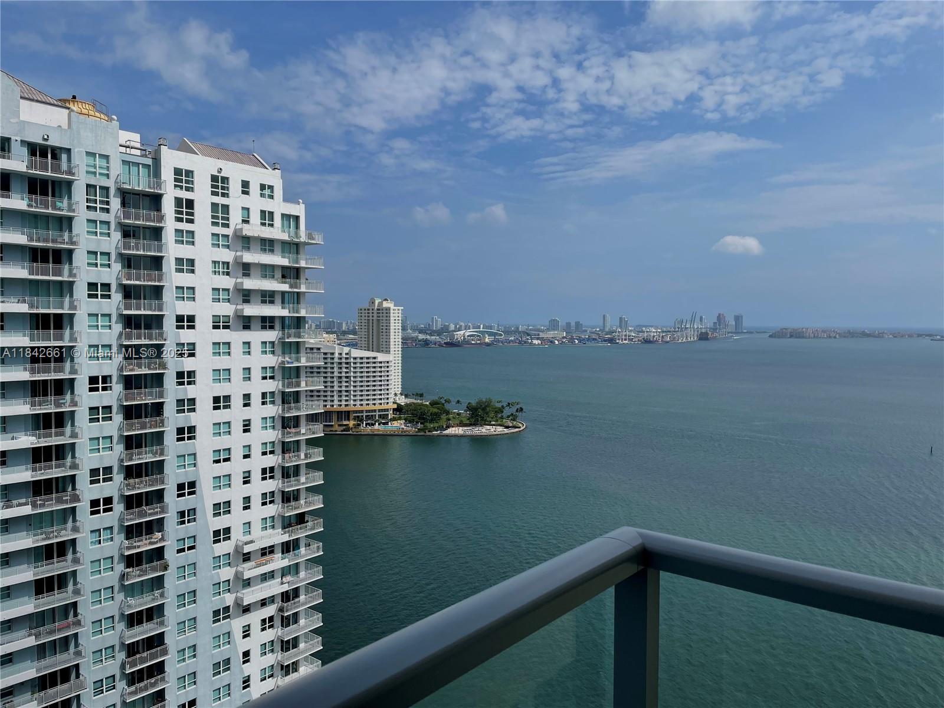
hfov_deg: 67.3
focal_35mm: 26
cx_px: 472
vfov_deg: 53.1
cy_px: 354
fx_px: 709
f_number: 1.6
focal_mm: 4.2
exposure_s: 1/6897
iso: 32
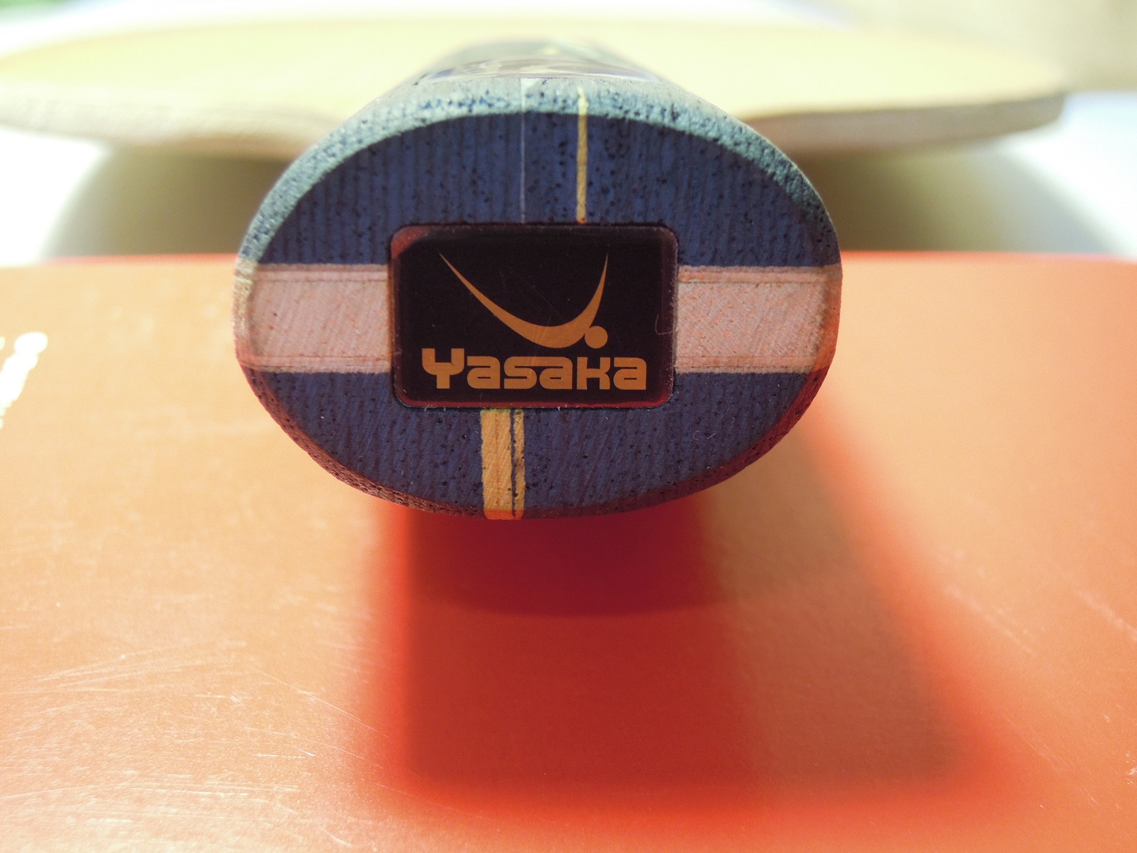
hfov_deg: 38.2
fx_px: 1642
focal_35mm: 50
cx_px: 568
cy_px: 426
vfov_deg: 29.1
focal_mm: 9
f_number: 3.3
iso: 400
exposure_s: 1/25
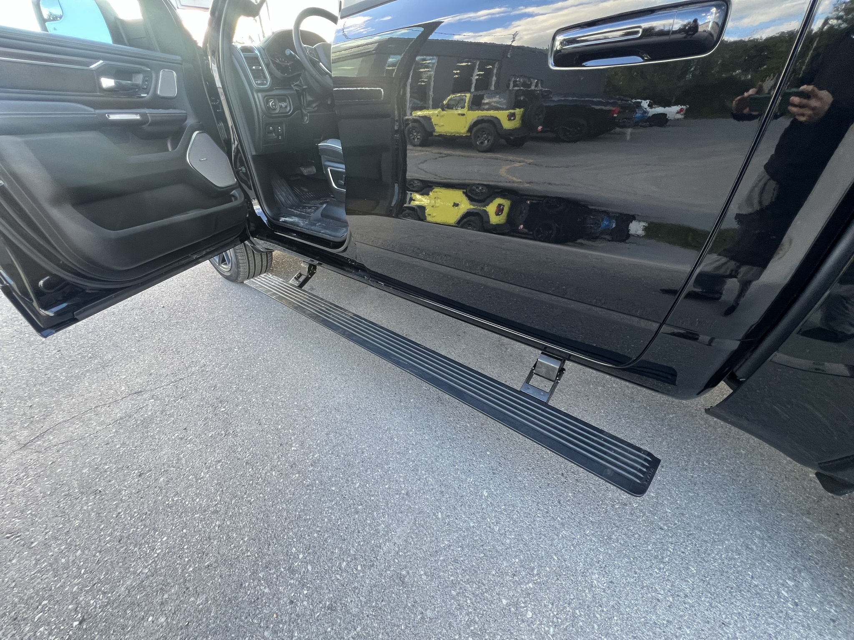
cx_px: 427
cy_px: 320
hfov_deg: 106.2
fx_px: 321
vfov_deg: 89.9
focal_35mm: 13
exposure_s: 1/99
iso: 100
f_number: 1.8
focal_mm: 1.57
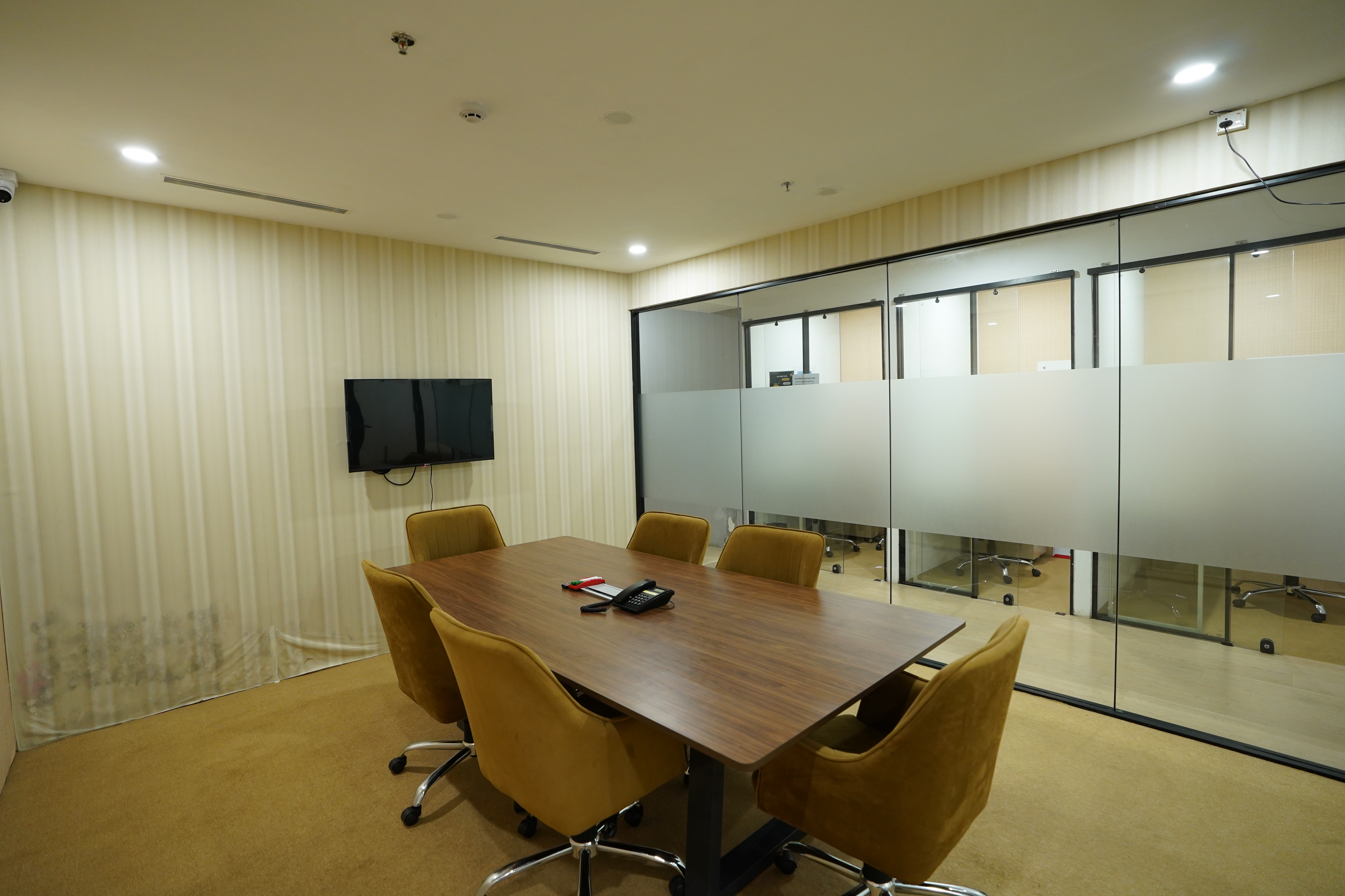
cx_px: 672
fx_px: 598
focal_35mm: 16
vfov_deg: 73.7
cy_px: 448
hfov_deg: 96.7
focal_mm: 16
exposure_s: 1/100
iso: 2000
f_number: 3.5
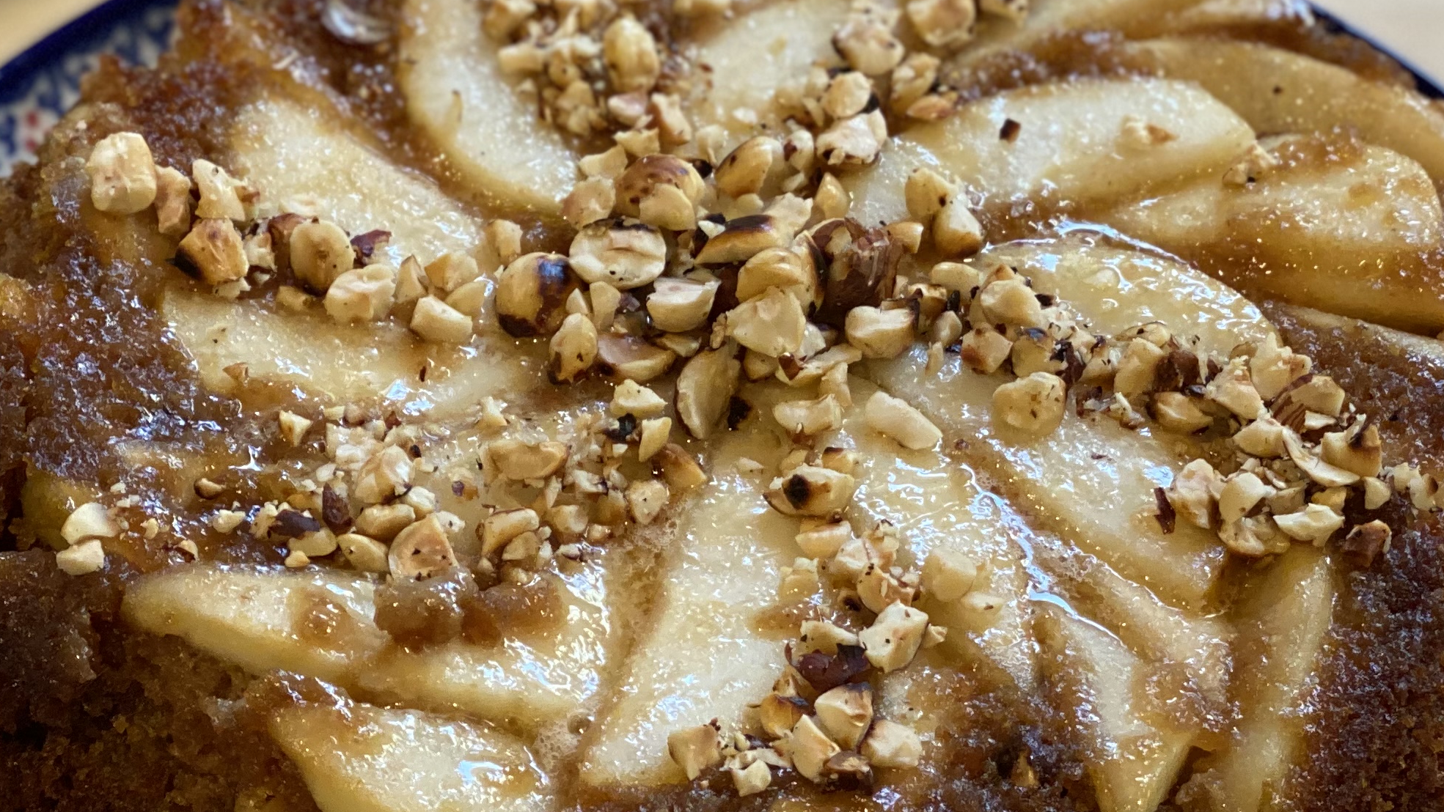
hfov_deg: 18.5
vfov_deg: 10.4
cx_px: 730
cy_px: 523
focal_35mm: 116
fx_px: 4442
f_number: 2
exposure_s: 1/40
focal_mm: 6
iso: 125
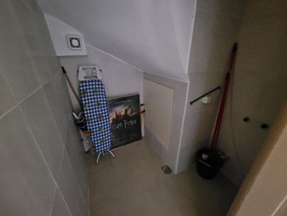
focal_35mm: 13
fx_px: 108
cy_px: 108
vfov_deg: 89.9
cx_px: 144
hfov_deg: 106.2
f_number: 2.2
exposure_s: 1/25
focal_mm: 2.2
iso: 2500
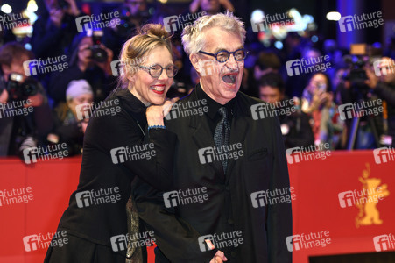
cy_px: 132
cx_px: 198
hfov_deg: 22.6
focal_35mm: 90
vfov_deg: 15.2
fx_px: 987
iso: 800
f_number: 3.5
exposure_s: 1/200
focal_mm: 90
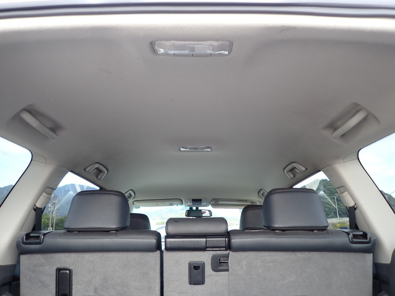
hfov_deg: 69.4
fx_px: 285
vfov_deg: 54.9
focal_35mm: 25
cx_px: 198
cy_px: 148
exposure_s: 1/100
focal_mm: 4.5
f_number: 2
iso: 100
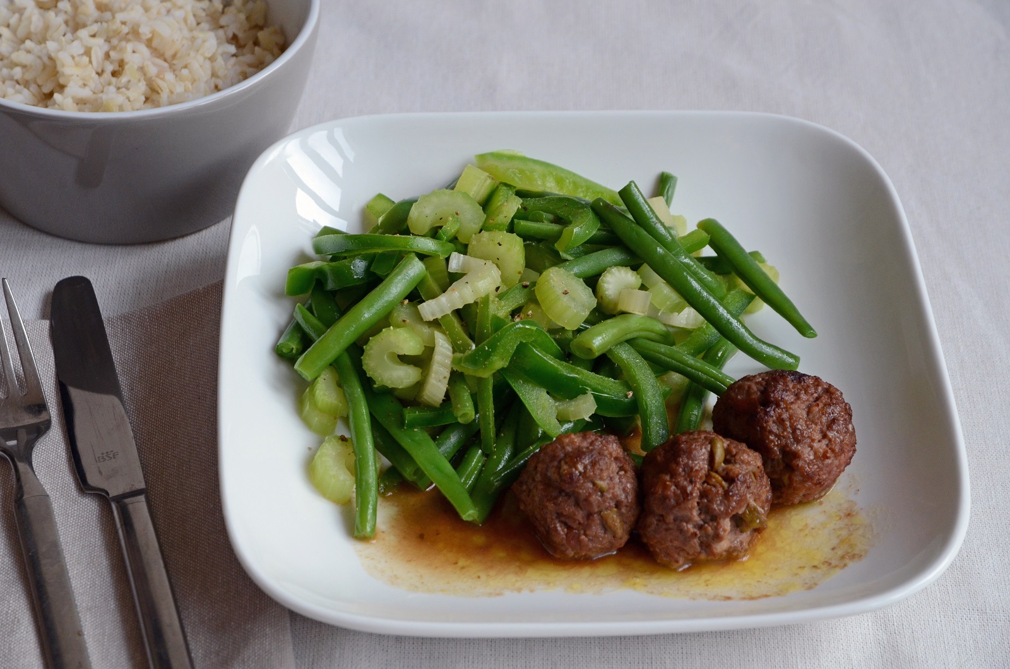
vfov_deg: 14.6
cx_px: 505
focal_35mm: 93
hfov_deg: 22.0
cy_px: 334
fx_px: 2603
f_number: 8
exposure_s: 1/200
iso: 800
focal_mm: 62
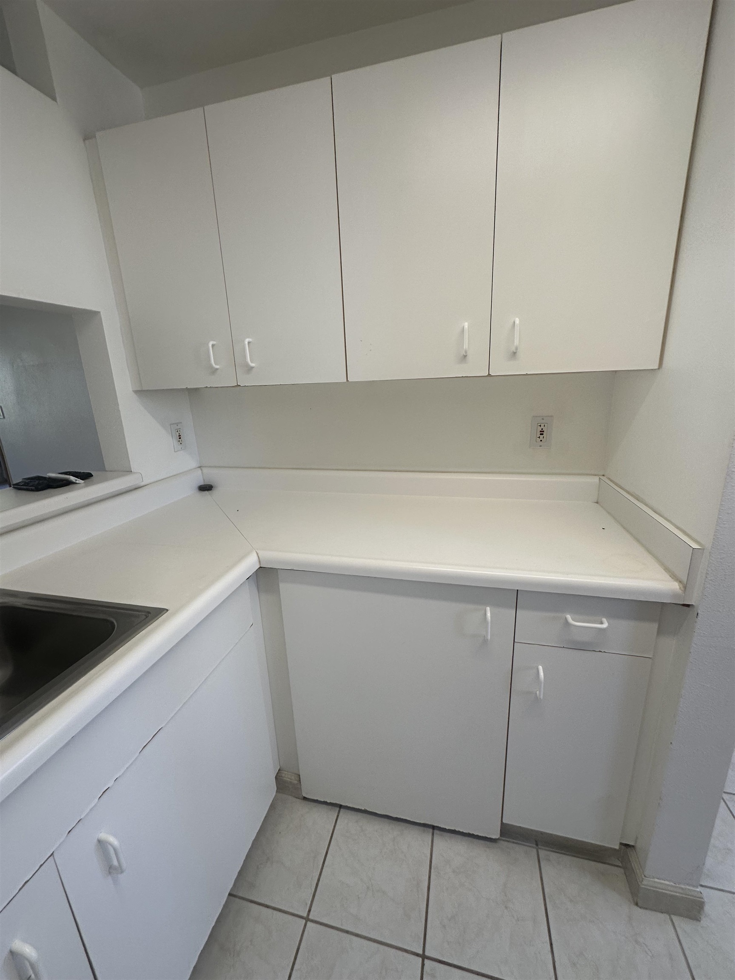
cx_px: 368
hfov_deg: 85.7
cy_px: 490
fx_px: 396
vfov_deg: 102.1
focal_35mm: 14
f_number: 2.2
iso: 80
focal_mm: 2.22
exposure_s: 1/120
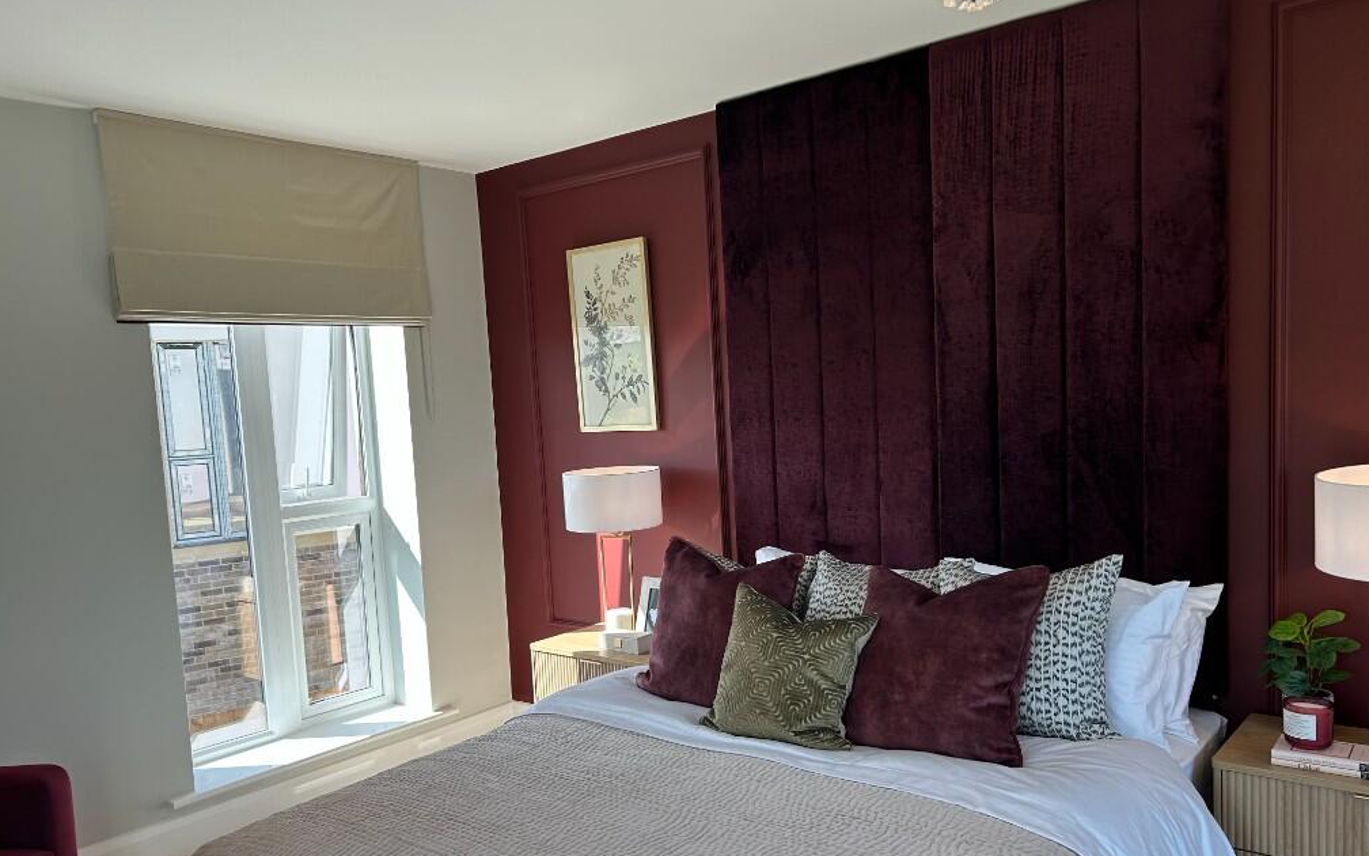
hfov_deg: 66.5
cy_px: 496
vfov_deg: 44.4
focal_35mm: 28
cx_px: 693
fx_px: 1045
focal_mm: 5.7
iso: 50
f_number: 1.5
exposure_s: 1/326
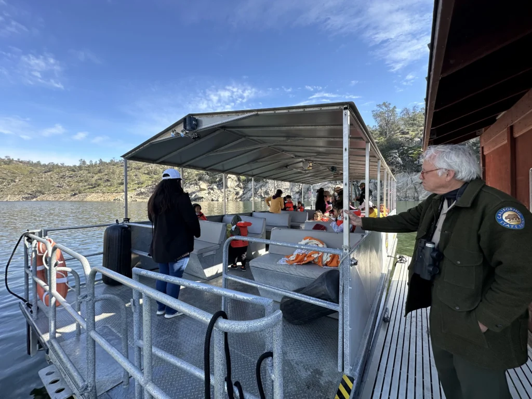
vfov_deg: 85.7
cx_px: 266
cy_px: 200
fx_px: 215
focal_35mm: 14
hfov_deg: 102.1
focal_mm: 2.22
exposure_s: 1/633
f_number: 2.2
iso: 40
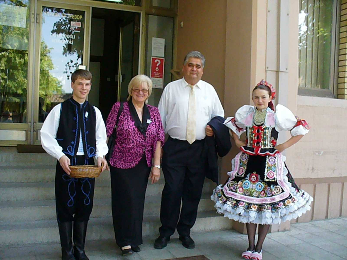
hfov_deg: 50.1
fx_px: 371
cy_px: 130
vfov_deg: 38.7
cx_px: 174
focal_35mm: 37
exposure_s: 1/200
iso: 800
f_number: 5.6
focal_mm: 6.1
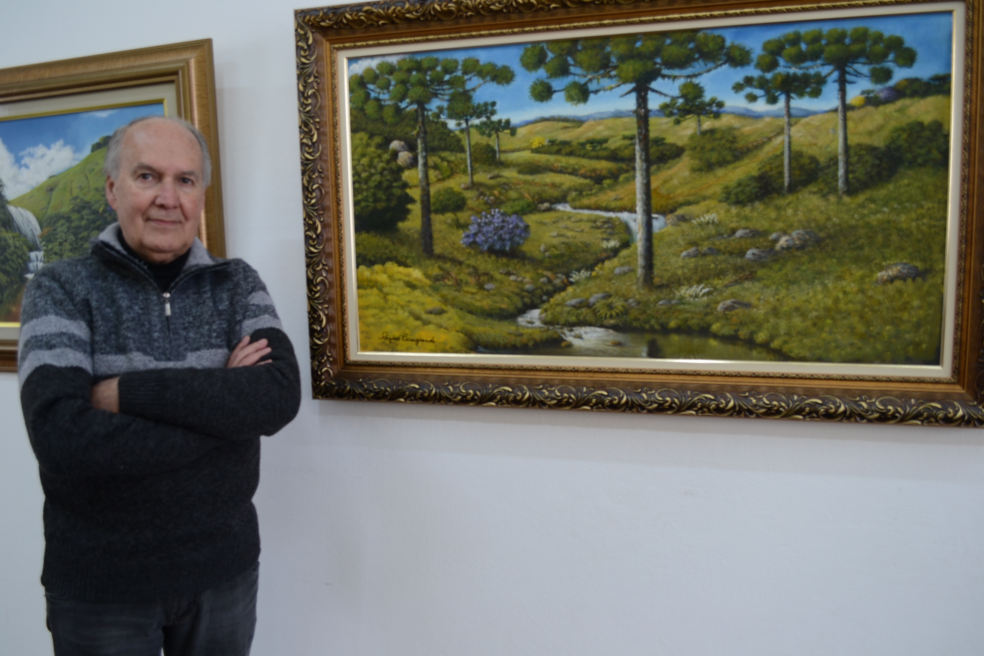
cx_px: 492
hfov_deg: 61.9
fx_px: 820
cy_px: 328
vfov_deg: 43.6
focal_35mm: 30
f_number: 4.5
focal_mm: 20
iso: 200
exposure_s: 1/20
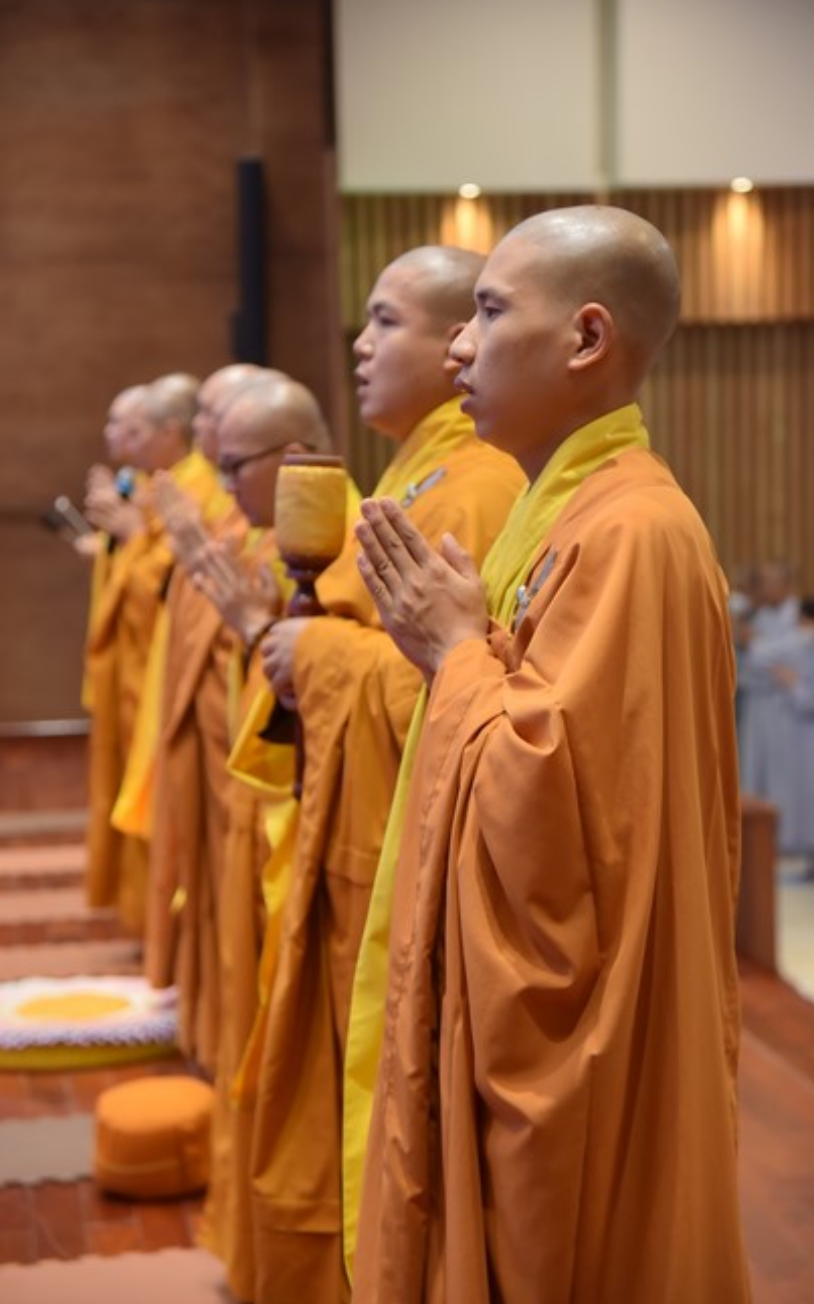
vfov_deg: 26.8
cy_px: 650
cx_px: 422
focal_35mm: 77
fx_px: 2737
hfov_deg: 16.9
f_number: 4
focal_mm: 75
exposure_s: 1/100
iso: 1000
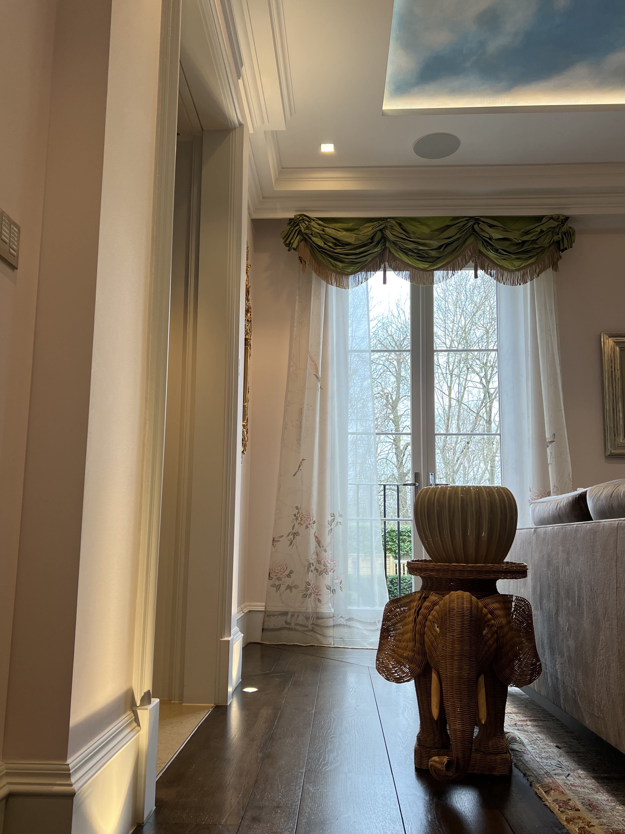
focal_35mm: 29
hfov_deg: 48.2
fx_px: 698
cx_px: 297
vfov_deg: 61.7
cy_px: 426
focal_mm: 5.7
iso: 64
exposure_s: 1/100
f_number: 1.5
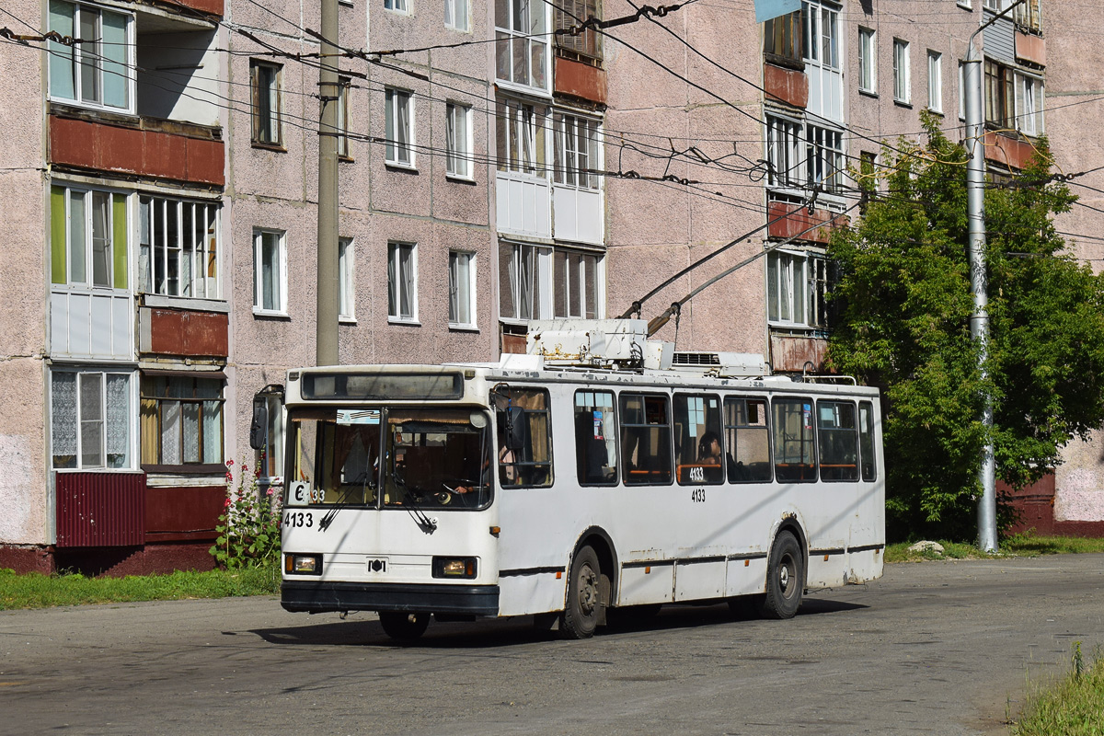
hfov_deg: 24.6
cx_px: 552
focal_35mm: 82
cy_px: 368
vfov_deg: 16.6
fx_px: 2530
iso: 200
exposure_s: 1/1250
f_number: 7.1
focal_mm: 55
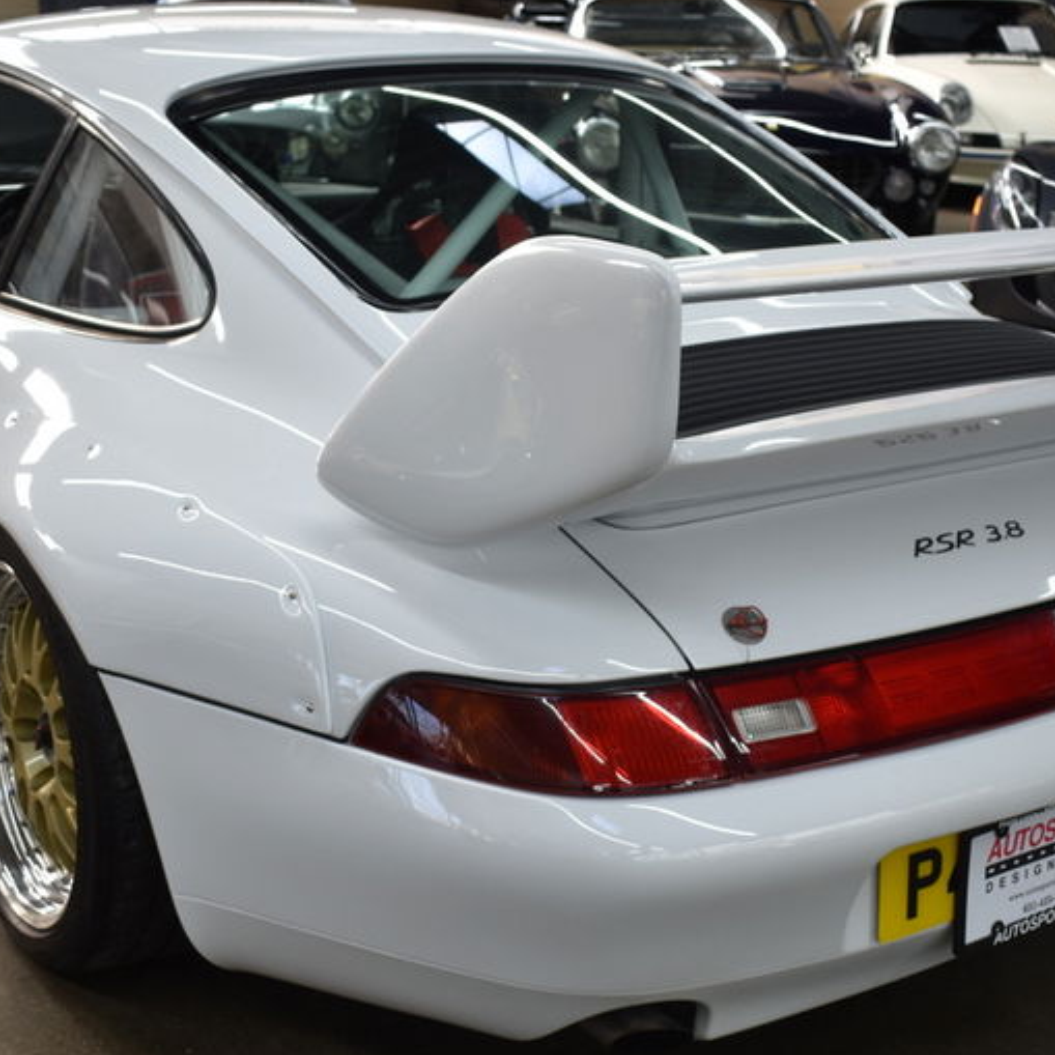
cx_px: 497
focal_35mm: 54
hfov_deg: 31.7
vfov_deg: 31.7
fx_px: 1857
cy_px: 558
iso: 110
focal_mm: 21
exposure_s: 1/30
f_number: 3.8
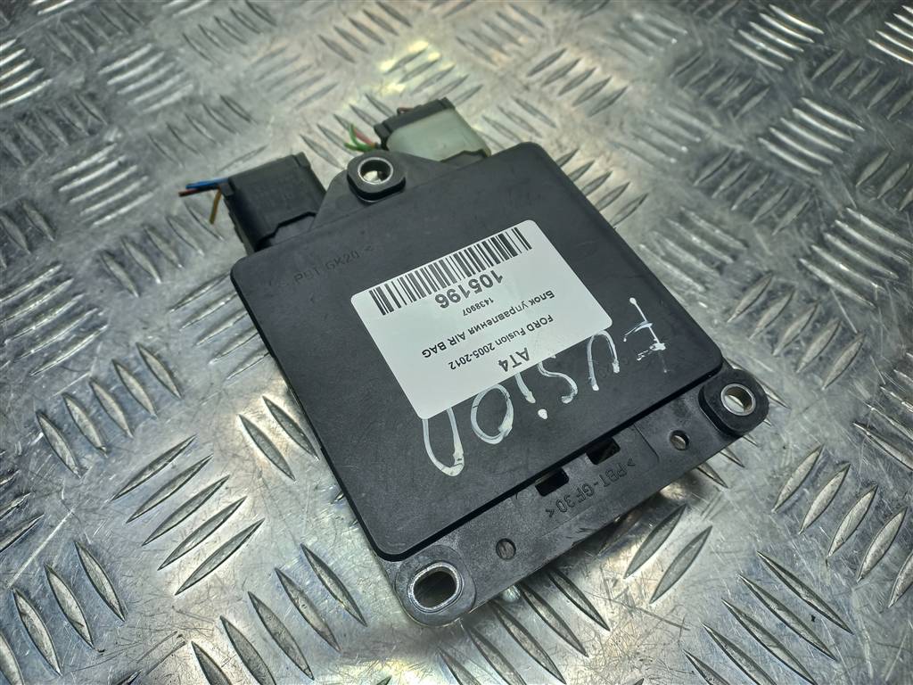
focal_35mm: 25
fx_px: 659
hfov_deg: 69.4
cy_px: 342
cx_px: 456
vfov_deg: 54.9
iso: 32
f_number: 1.8
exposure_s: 1/100
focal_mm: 4.6
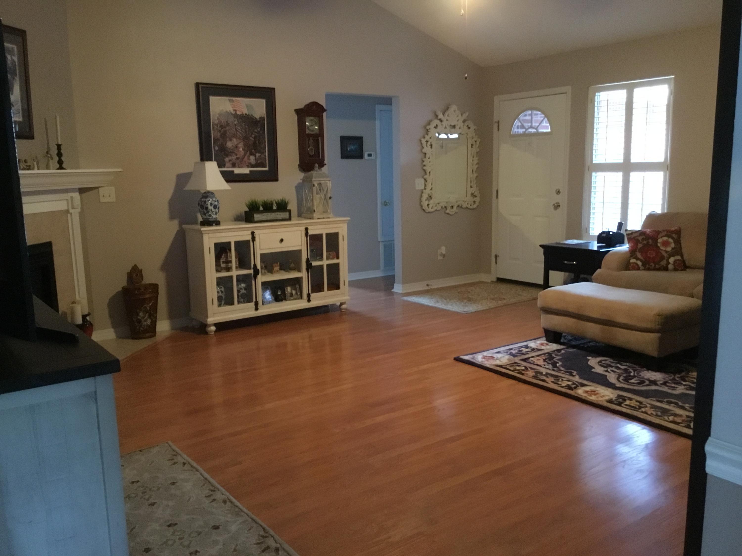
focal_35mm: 31
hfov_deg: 58.4
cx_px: 371
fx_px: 664
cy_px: 278
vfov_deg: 45.4
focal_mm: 3.3
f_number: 2.4
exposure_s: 1/15
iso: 500
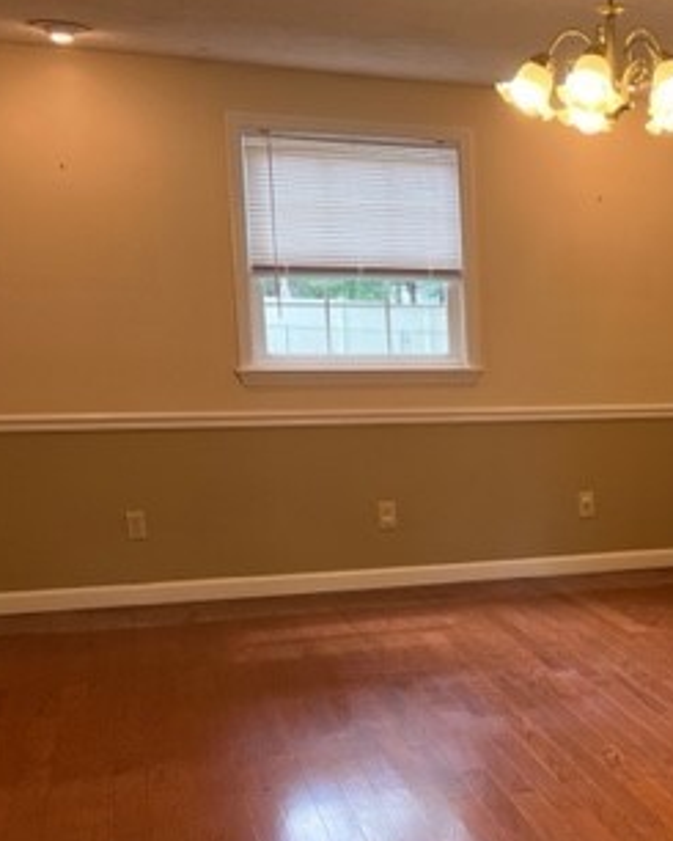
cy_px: 563
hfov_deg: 26.2
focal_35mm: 53
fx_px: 1319
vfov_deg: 35.0
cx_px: 755
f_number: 1.5
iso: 80
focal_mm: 5.7
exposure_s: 1/60
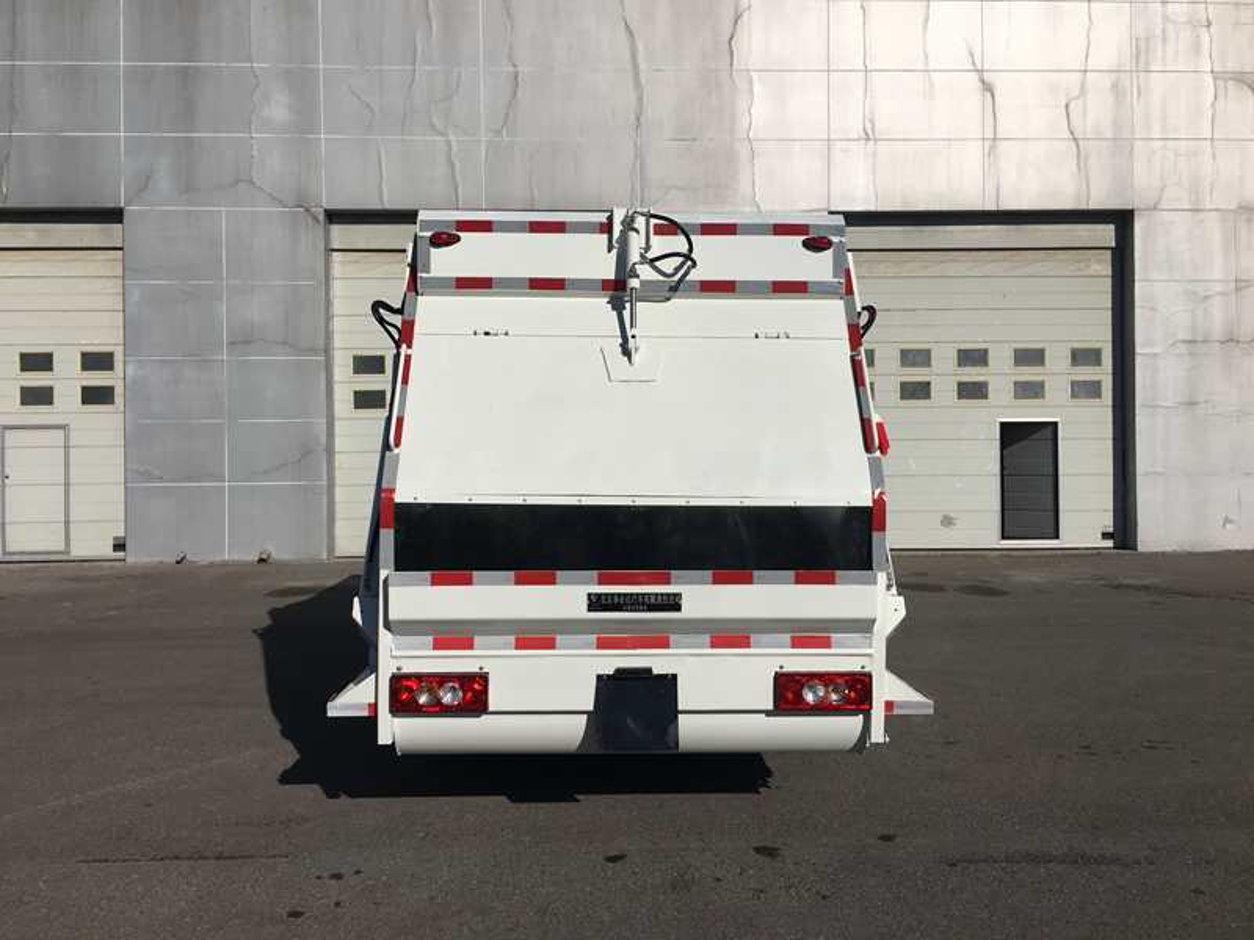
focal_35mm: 29
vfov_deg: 48.2
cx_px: 627
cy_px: 470
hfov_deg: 61.7
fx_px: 1051
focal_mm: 4.15
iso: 25
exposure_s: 1/5917
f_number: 2.2
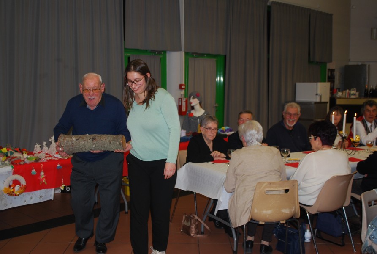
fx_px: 457
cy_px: 127
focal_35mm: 44
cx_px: 188
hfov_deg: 44.9
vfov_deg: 31.0
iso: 250
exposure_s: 1/60
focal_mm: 29
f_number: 4.8
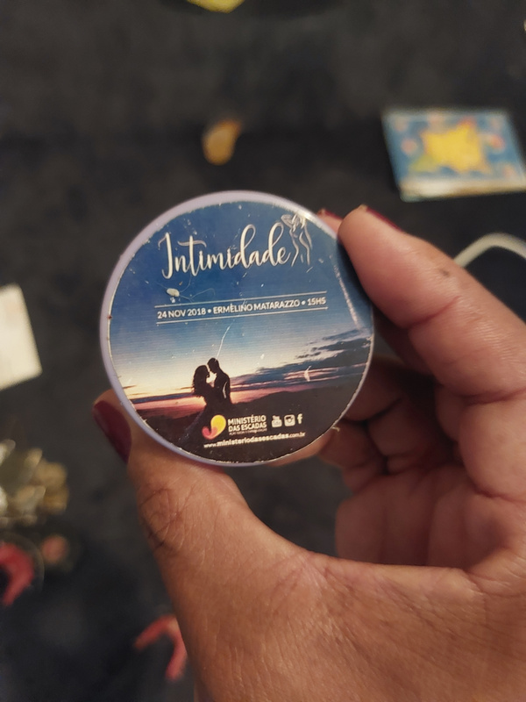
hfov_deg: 54.9
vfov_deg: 69.4
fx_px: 507
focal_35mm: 25
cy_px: 351
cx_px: 263
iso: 1000
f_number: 1.8
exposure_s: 1/15
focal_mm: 5.23
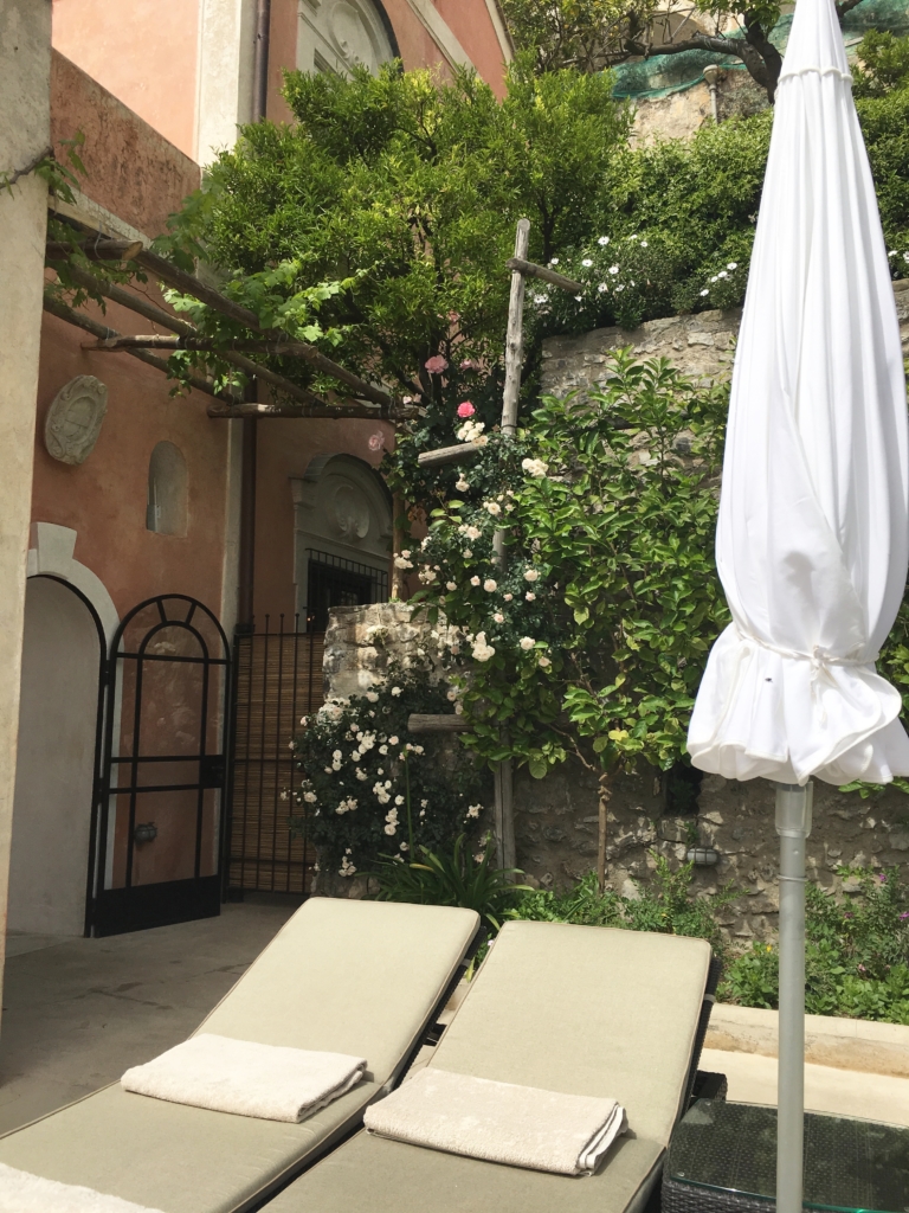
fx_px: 1015
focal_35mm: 29
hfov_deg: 48.2
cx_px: 454
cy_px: 606
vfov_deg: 61.7
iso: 25
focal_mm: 4.15
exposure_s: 1/2198
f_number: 2.2
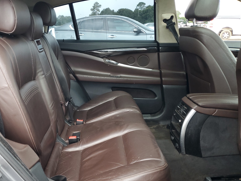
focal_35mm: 33
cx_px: 91
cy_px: 107
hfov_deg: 54.8
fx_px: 230
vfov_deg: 42.7
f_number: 1.5
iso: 77
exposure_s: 1/60.2
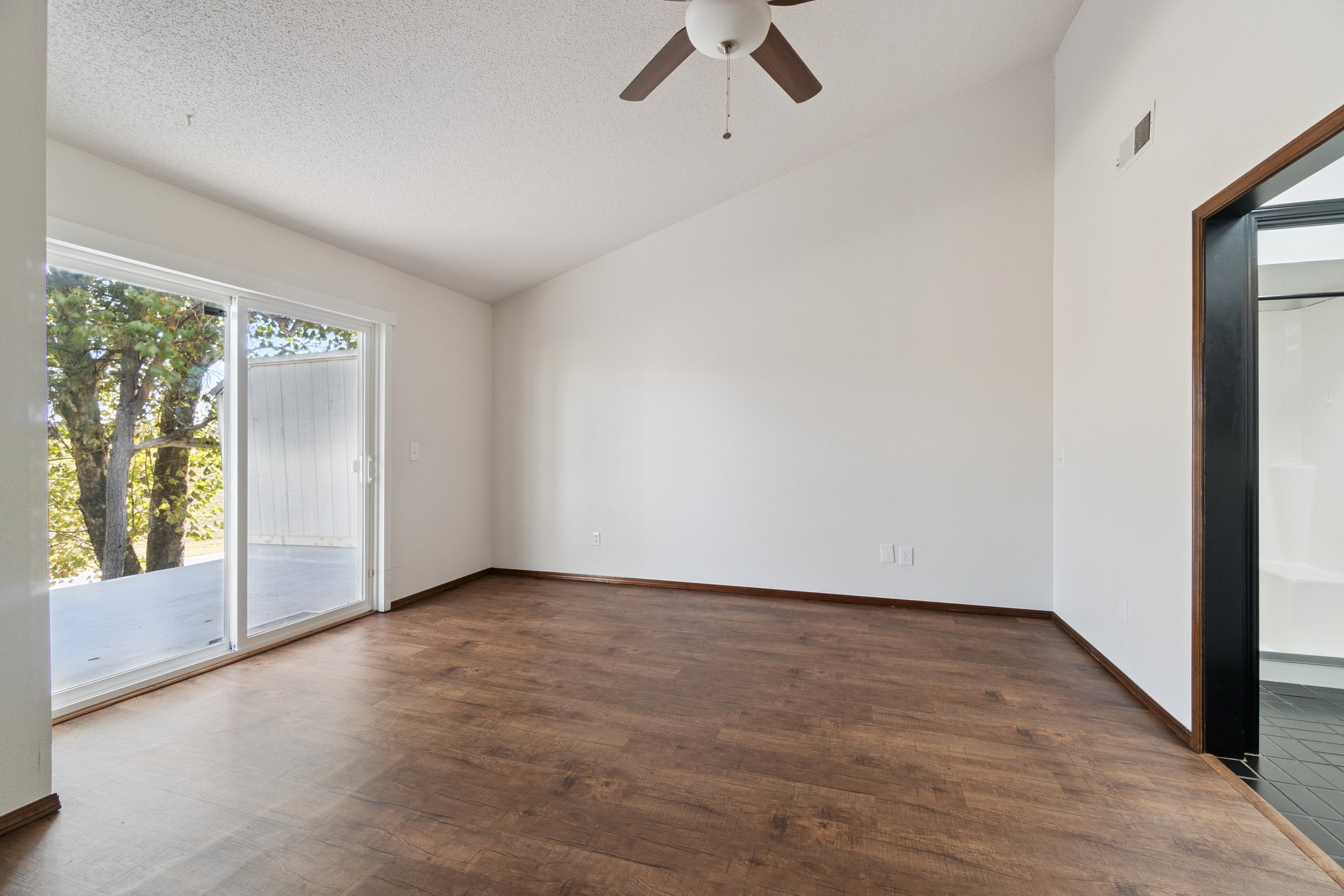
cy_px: 448
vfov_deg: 77.3
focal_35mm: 15
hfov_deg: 100.4
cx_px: 672
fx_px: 560
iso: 200
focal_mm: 10
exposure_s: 1/20
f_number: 6.3
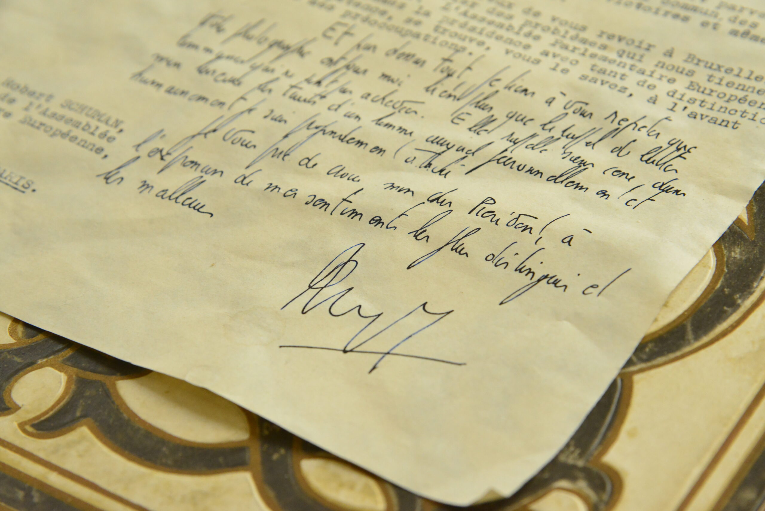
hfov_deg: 17.1
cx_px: 382
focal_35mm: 120
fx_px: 2551
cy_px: 256
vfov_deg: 11.4
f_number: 9
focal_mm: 120
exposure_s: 1/250
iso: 6400
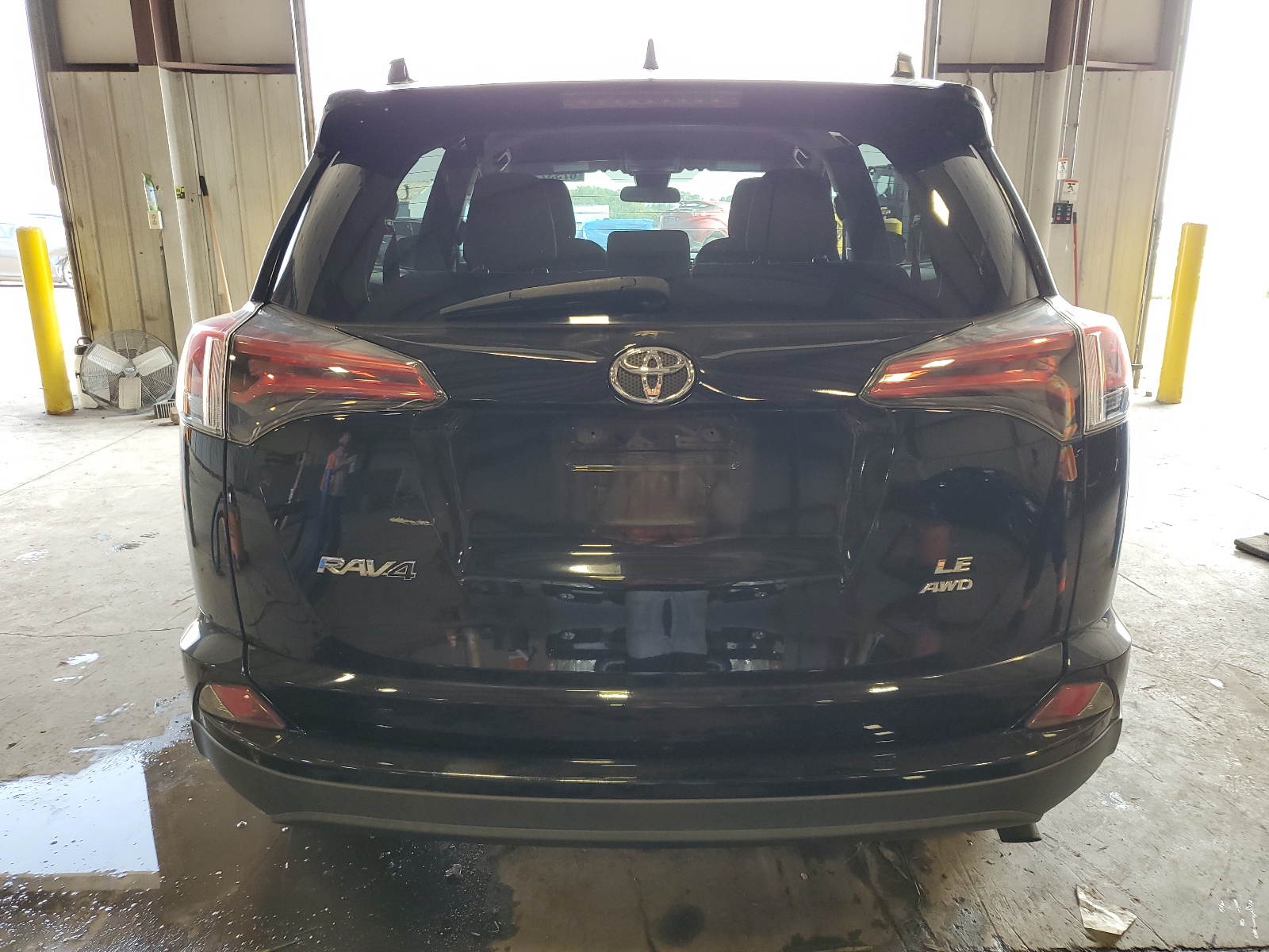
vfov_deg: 53.1
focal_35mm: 26
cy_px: 476
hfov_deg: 67.3
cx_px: 634
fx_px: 953
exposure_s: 1/120
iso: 76
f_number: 1.5
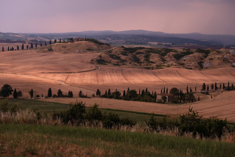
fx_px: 542
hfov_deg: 24.5
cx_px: 118
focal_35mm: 83
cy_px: 78
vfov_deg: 16.5
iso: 200
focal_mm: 55
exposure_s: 1/300
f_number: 5.6
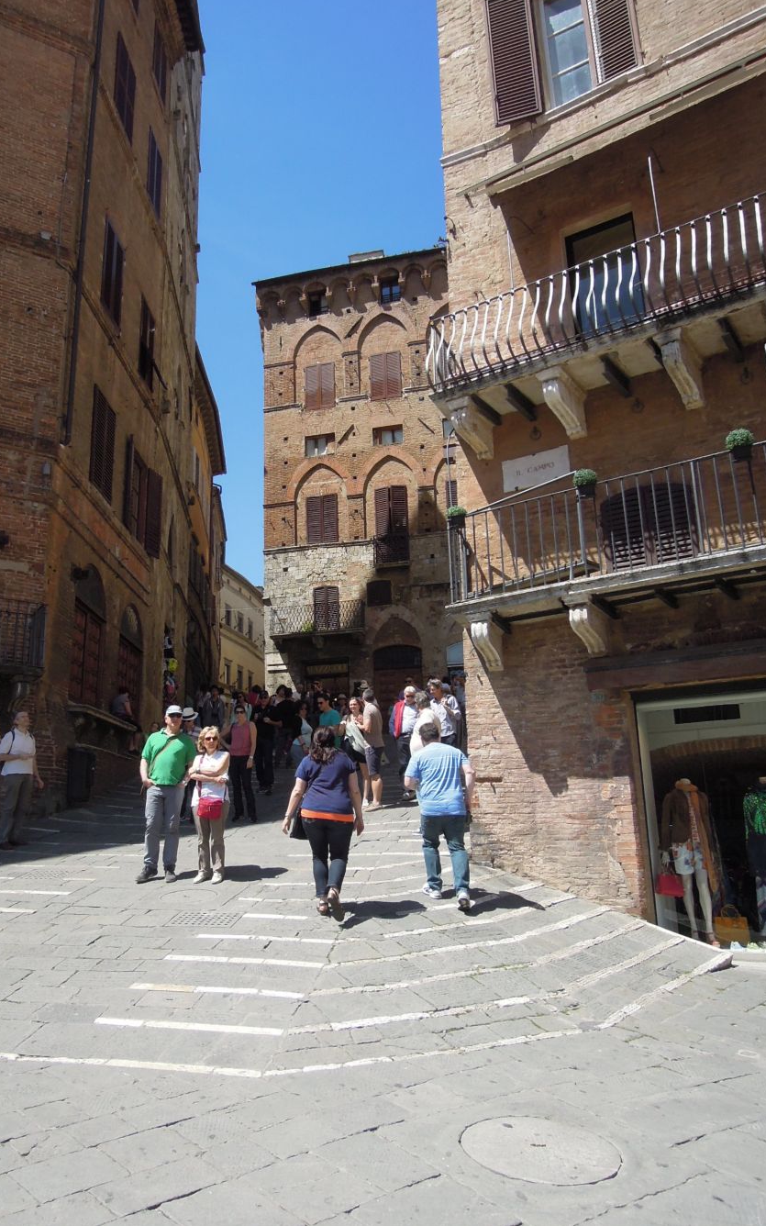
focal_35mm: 26
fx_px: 868
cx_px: 302
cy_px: 602
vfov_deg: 70.4
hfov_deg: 47.3
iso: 160
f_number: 3.2
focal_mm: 4.3
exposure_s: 1/1600
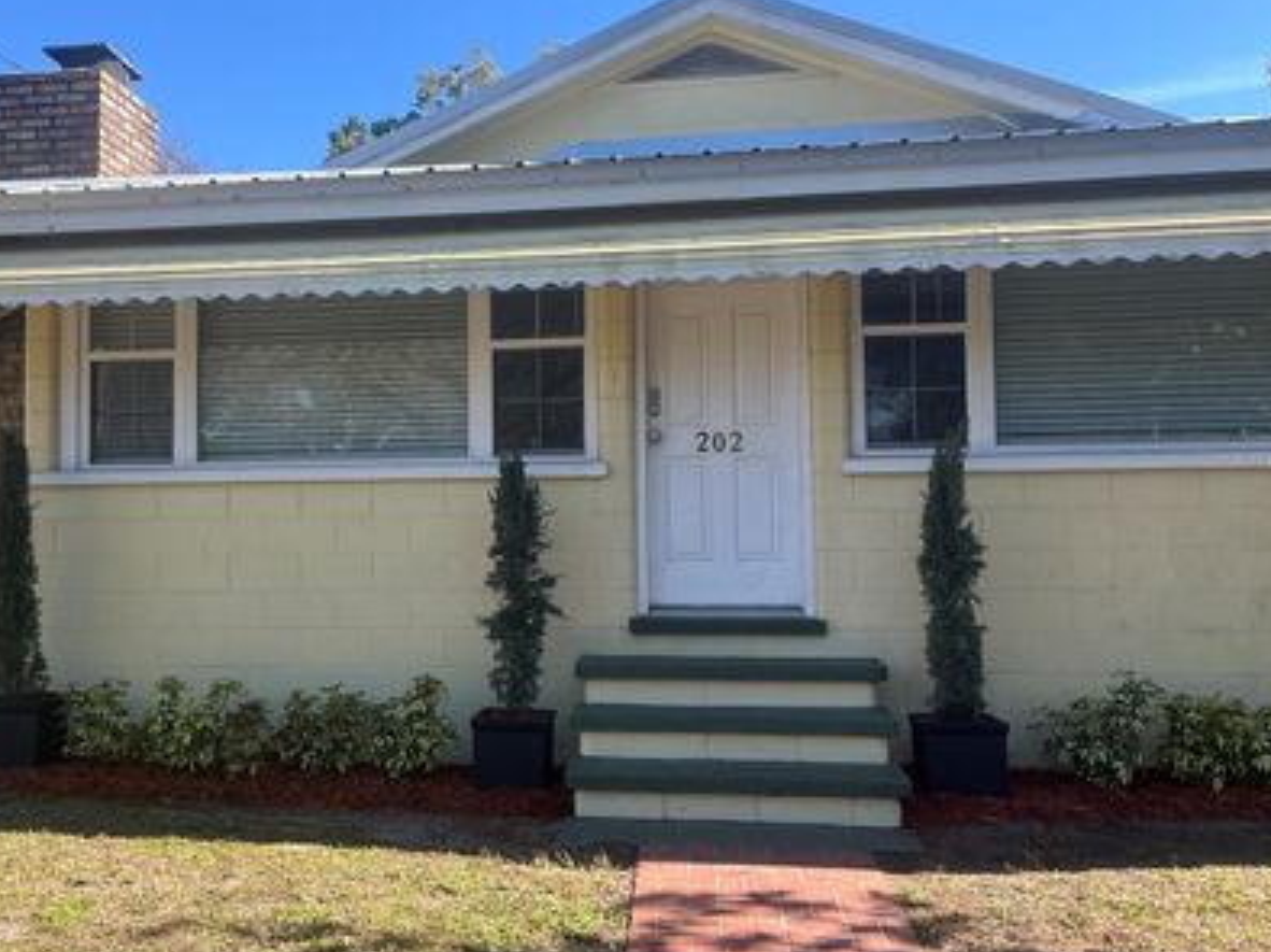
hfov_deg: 55.0
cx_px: 513
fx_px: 1211
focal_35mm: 33
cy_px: 460
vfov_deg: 42.9
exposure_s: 1/1117
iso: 50
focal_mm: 5.1
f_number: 1.6
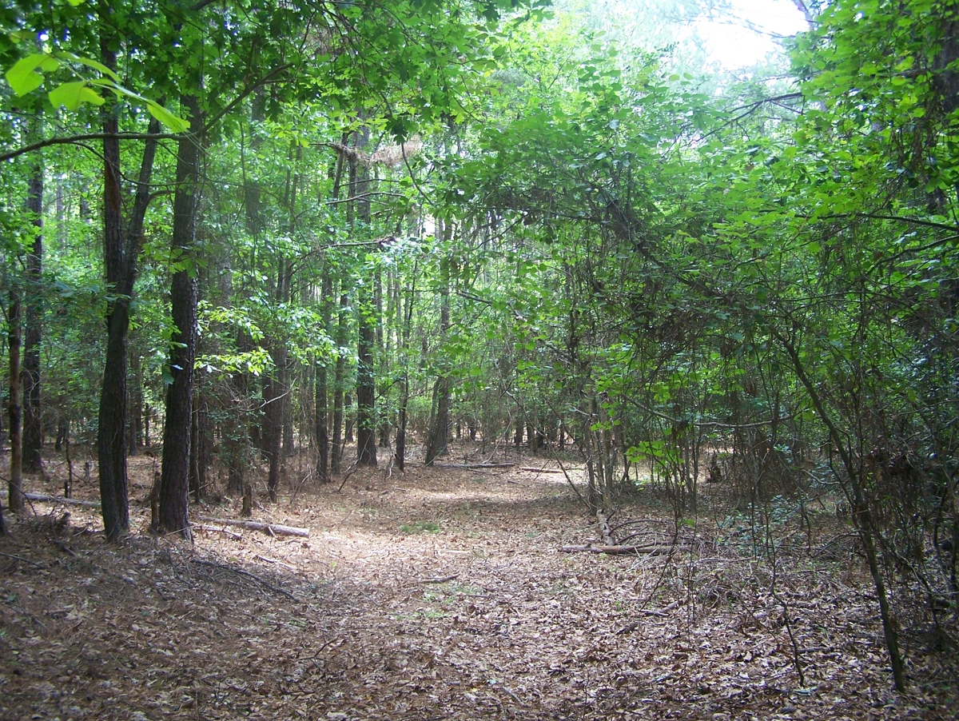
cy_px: 360
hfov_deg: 48.9
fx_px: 1054
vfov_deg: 37.8
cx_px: 480
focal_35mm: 38
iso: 100
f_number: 2.8
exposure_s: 1/30
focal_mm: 6.3
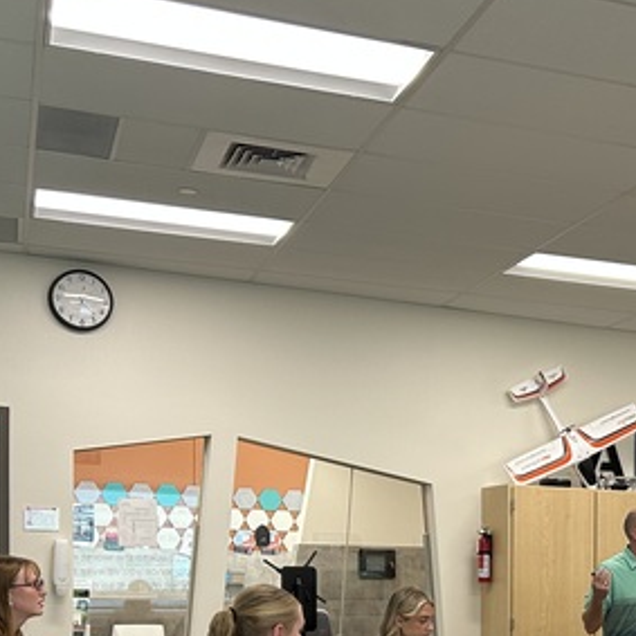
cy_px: 605
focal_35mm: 65
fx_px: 1351
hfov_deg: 25.0
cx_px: 656
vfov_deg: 25.4
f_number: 1.5
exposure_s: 1/61
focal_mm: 5.7
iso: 80
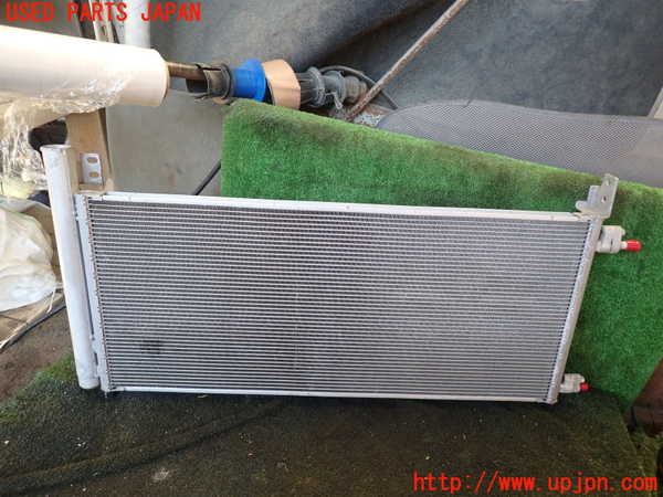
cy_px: 248
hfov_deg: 69.4
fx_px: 479
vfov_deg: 54.9
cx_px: 332
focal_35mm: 25
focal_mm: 4.5
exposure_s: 1/60
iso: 100
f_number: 2
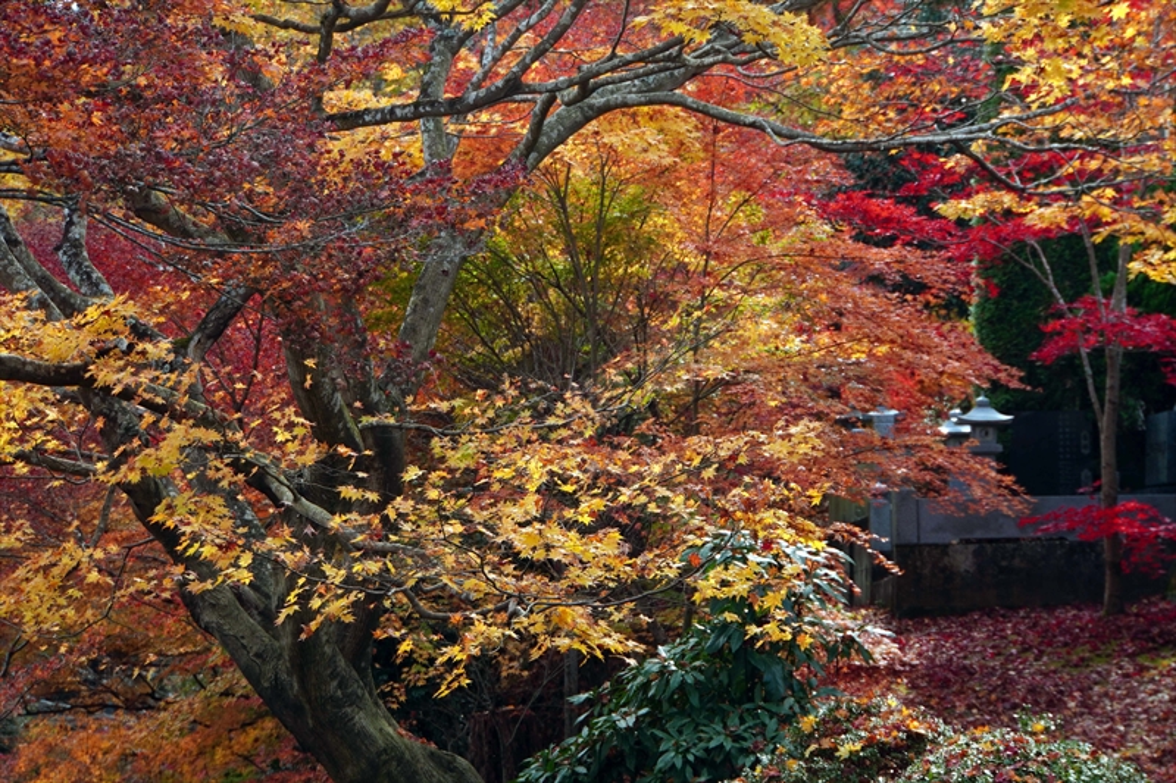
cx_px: 588
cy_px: 392
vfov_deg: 14.0
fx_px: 3184
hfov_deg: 20.9
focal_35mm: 98
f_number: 5.6
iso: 100
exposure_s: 1/80
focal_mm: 65
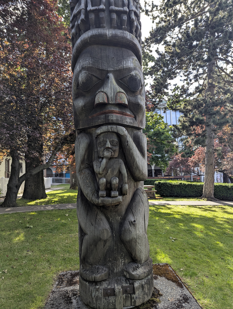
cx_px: 116
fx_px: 215
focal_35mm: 24
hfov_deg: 56.9
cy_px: 154
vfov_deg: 71.5
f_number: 1.85
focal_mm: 6.81
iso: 35
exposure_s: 1/323
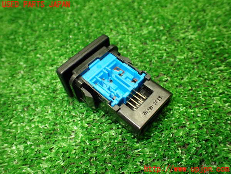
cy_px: 87
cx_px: 116
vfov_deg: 46.8
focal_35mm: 30
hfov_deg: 60.0
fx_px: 200
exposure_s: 1/125
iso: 500
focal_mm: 5.4
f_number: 2.3
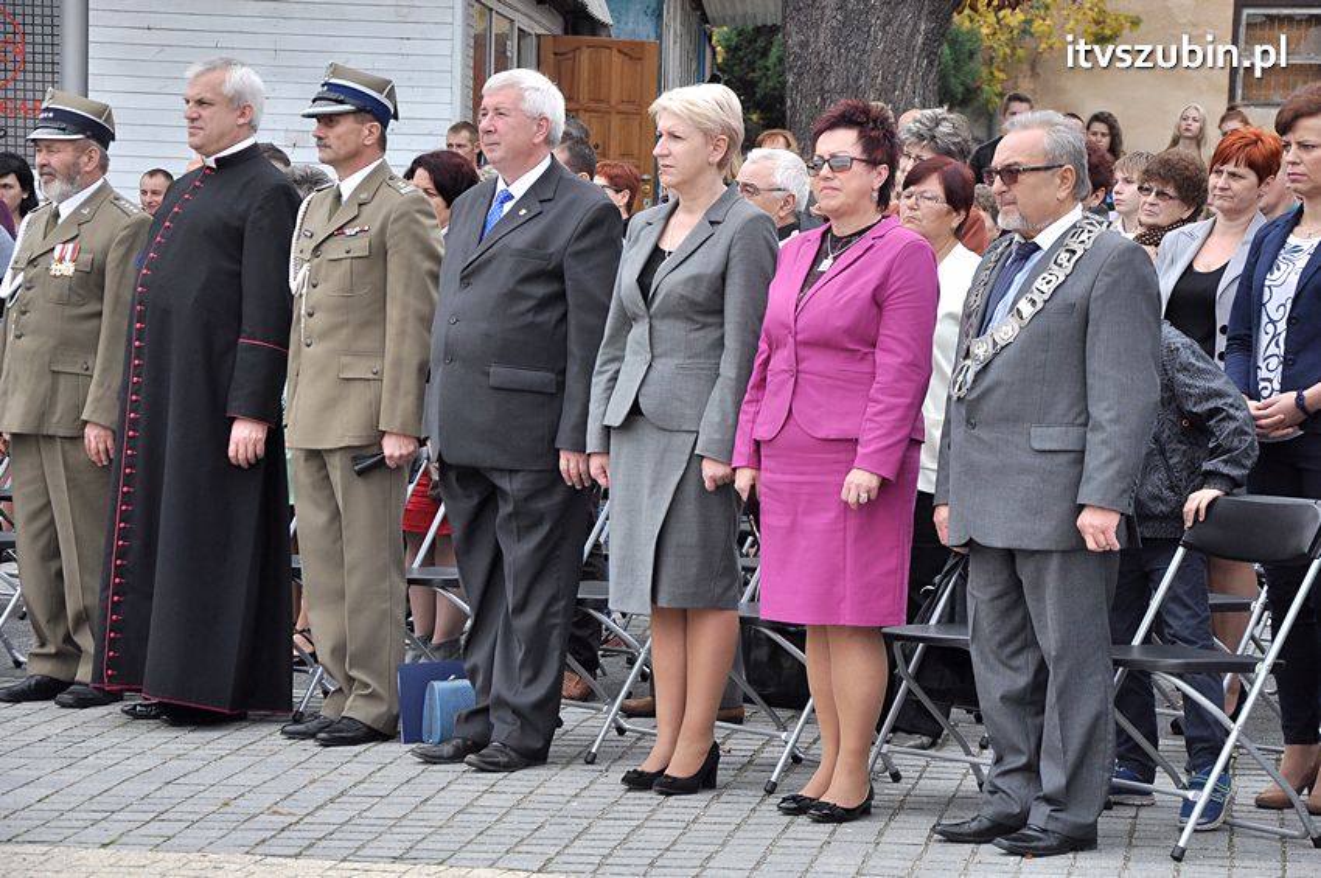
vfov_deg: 12.2
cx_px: 660
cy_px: 439
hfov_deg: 18.2
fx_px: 4124
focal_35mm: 112
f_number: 5.3
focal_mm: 75
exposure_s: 1/400
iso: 500
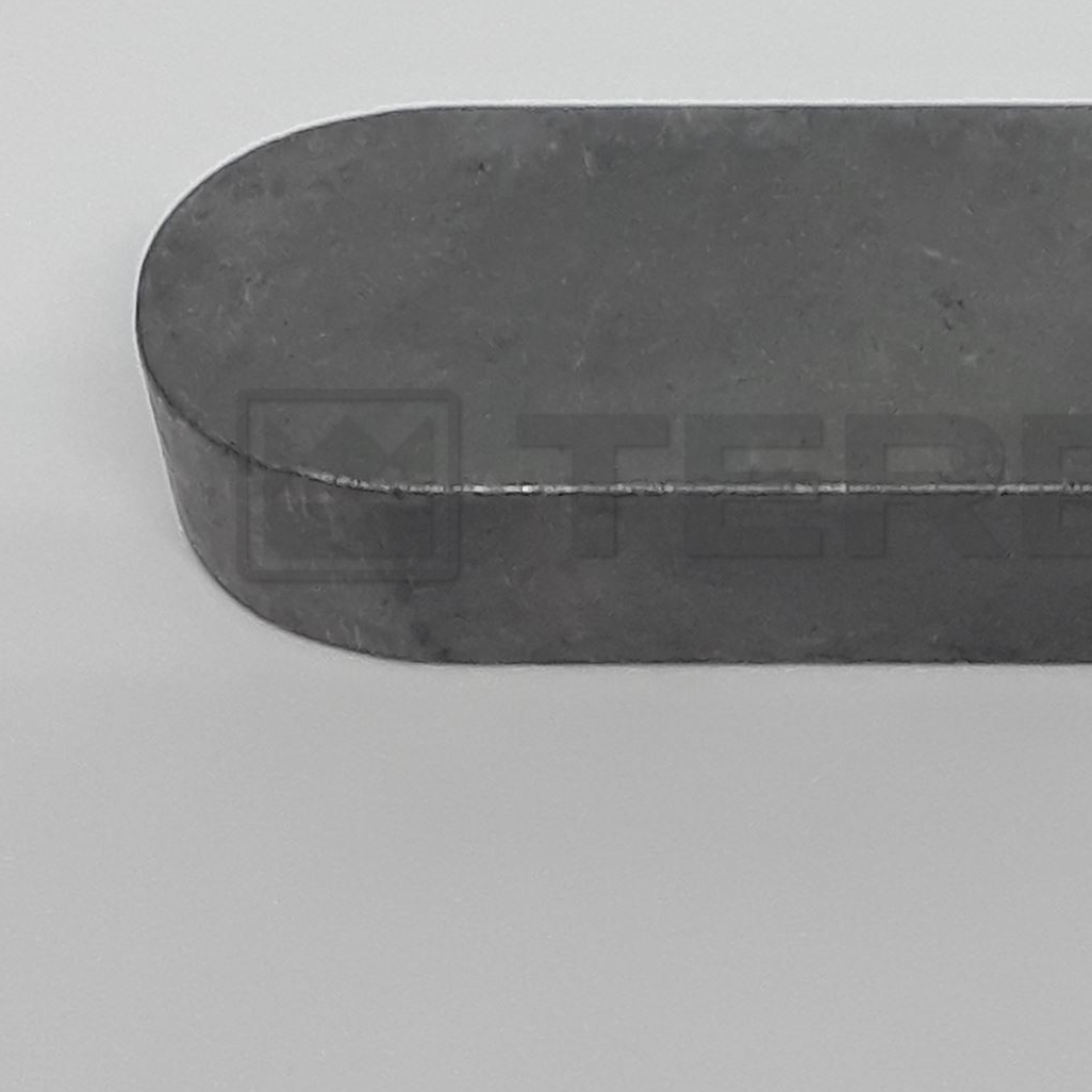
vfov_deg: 35.3
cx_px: 809
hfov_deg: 34.7
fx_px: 1713
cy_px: 480
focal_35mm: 48
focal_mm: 3.6
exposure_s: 1/100
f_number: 1.9
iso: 64
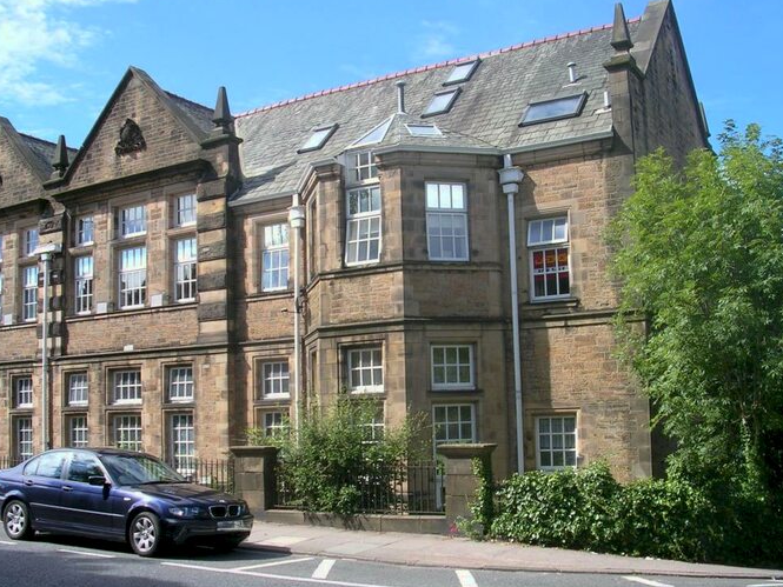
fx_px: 905
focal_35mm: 40
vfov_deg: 36.0
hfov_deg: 46.8
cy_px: 295
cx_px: 402
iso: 50
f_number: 5.6
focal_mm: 5.8
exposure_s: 1/160
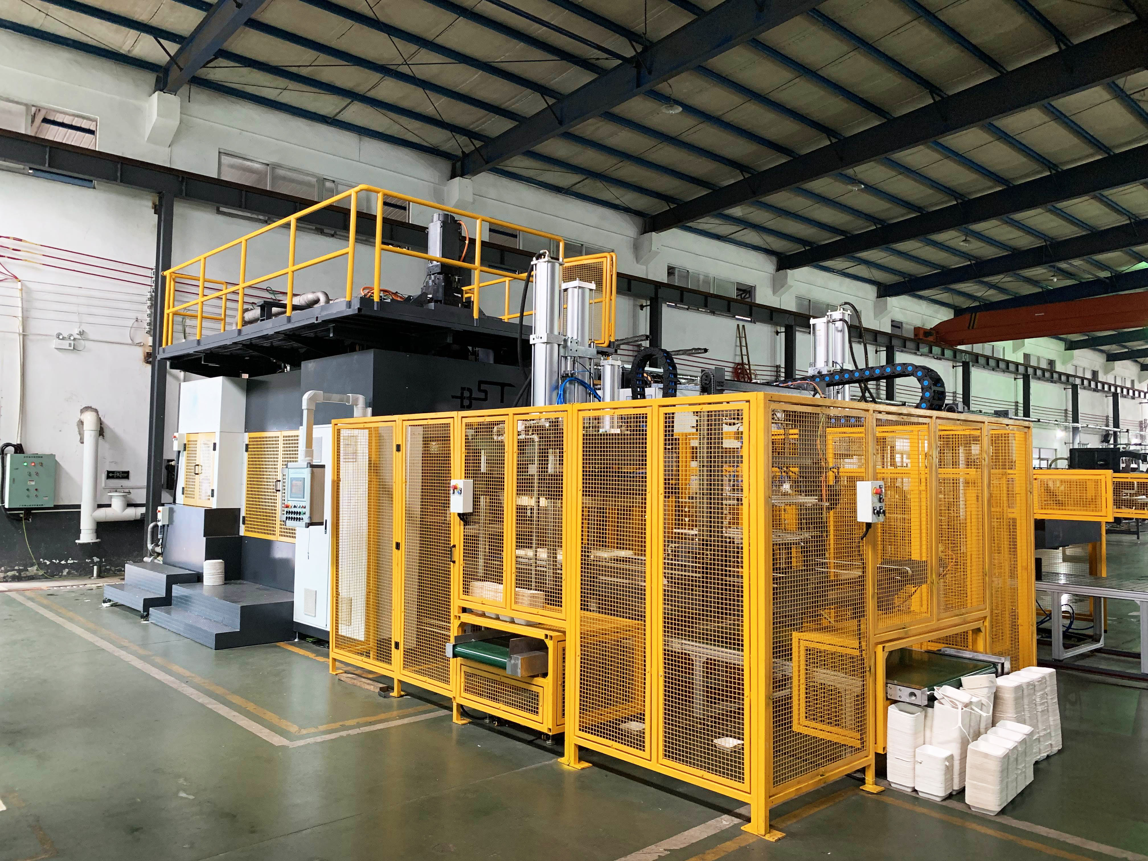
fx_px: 862
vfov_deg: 53.1
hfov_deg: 67.3
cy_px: 430
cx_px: 574
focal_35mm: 26
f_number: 1.8
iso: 320
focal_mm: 4.25
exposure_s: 1/33
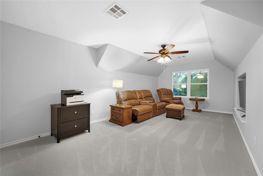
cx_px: 132
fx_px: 102
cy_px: 88
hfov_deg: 104.3
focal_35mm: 14
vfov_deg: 81.2
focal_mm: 14
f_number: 9.5
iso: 100
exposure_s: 6
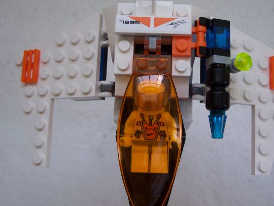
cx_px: 153
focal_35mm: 53
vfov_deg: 27.5
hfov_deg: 36.1
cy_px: 98
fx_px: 420
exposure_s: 1/30
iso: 125
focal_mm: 7.8
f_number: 2.8
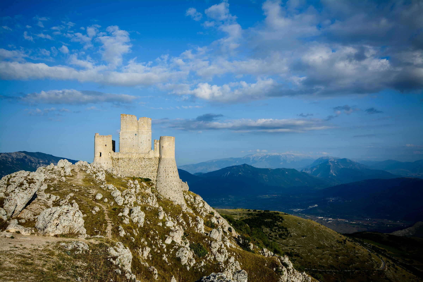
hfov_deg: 61.9
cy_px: 141
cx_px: 212
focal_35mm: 30
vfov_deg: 43.6
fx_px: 352
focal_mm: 20
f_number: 8
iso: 140
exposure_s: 1/250
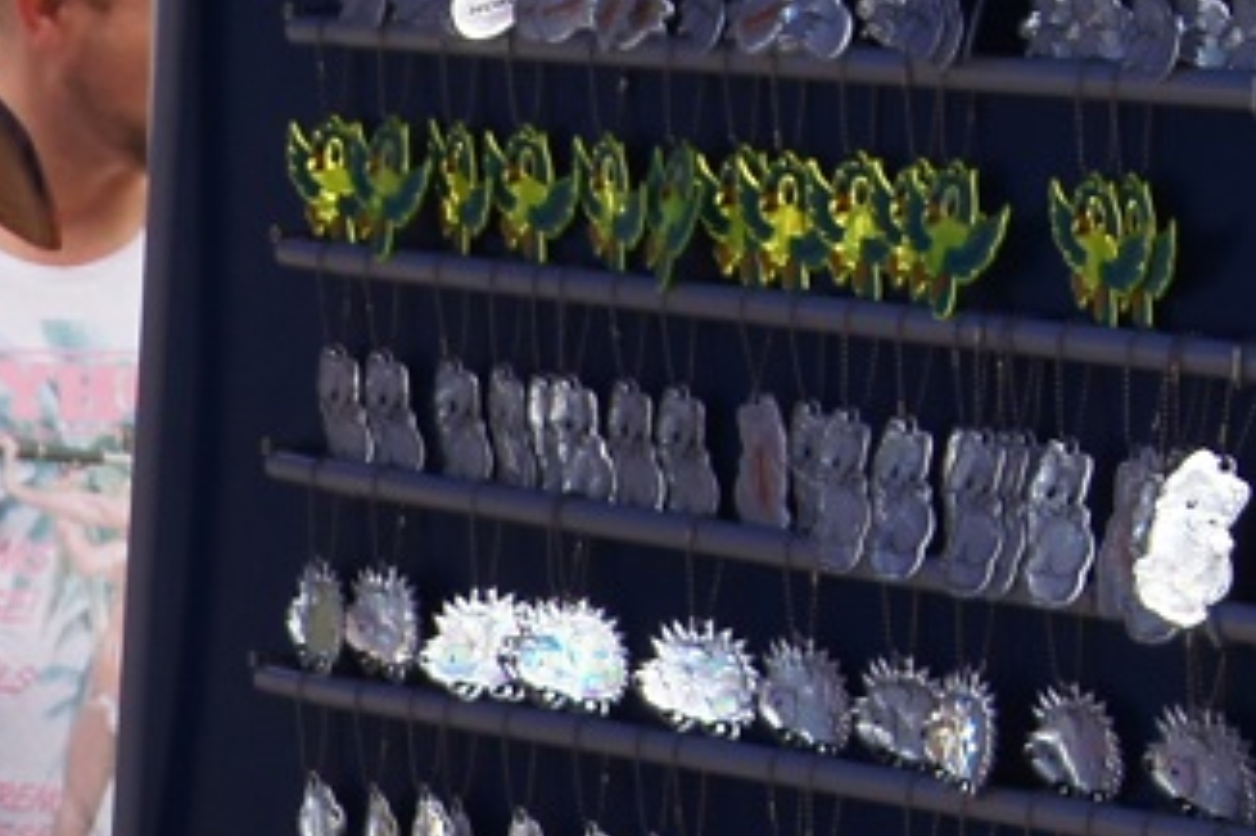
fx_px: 8613
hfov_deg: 8.1
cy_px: 1435
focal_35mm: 247
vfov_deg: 5.5
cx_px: -794
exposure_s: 1/100
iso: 100
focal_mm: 28
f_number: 5.6
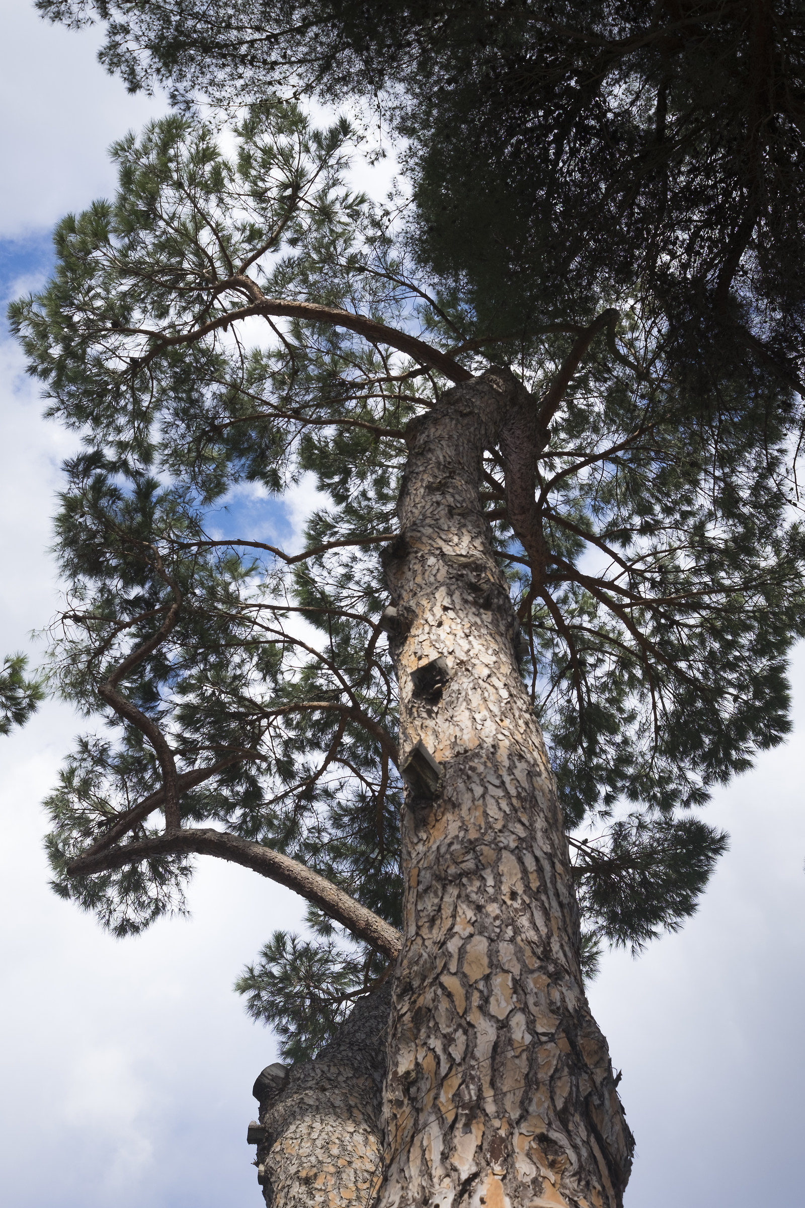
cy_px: 604
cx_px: 402
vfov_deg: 47.4
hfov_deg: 32.6
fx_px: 1375
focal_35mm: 41
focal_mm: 27
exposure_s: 1/250
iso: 200
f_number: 8
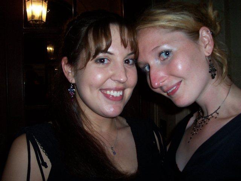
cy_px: 90
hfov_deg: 50.1
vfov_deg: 38.7
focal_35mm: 37
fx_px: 258
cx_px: 120
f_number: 2.8
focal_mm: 5.6
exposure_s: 1/60
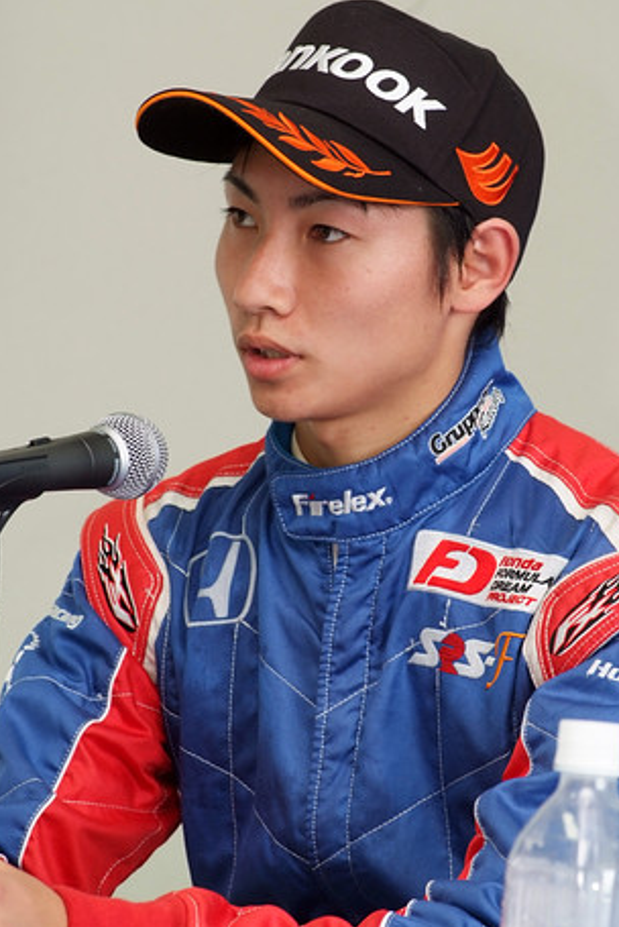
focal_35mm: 190
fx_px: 4893
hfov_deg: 7.2
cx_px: 319
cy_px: 450
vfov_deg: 10.8
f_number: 11
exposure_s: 1/60
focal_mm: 120
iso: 800
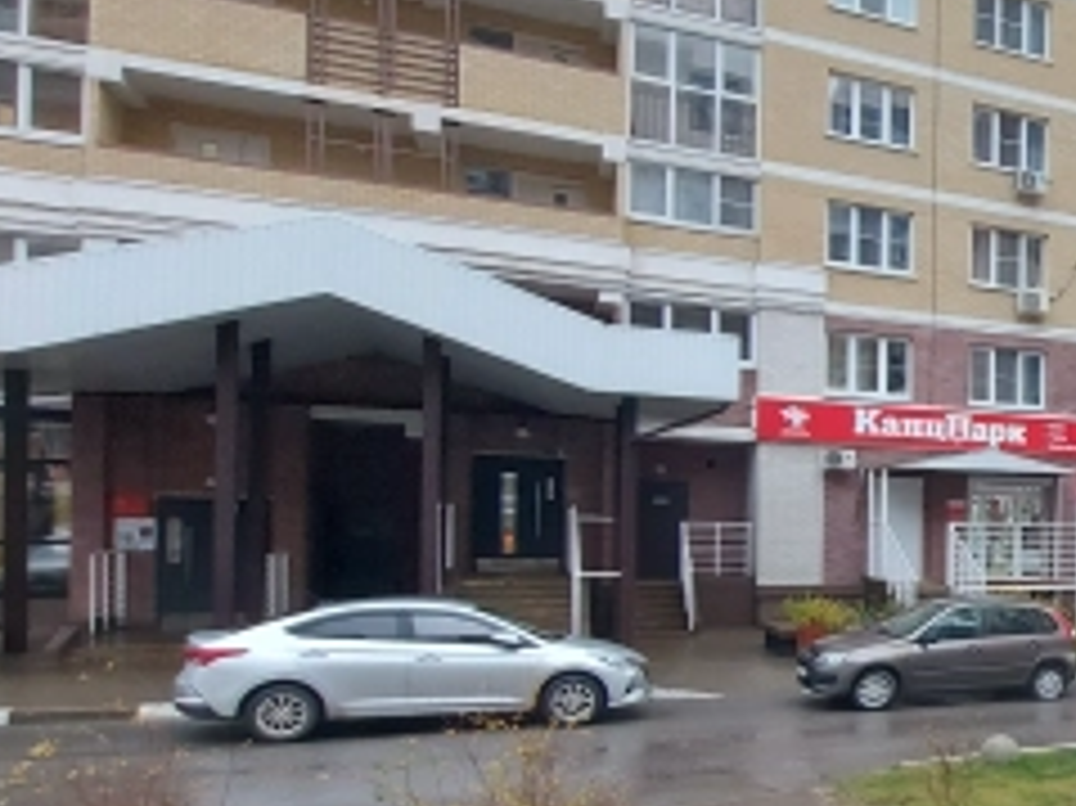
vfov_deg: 41.4
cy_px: 513
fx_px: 1056
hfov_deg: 39.9
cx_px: 1270
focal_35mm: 34
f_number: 2.2
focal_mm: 1.74
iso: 160
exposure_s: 1/60
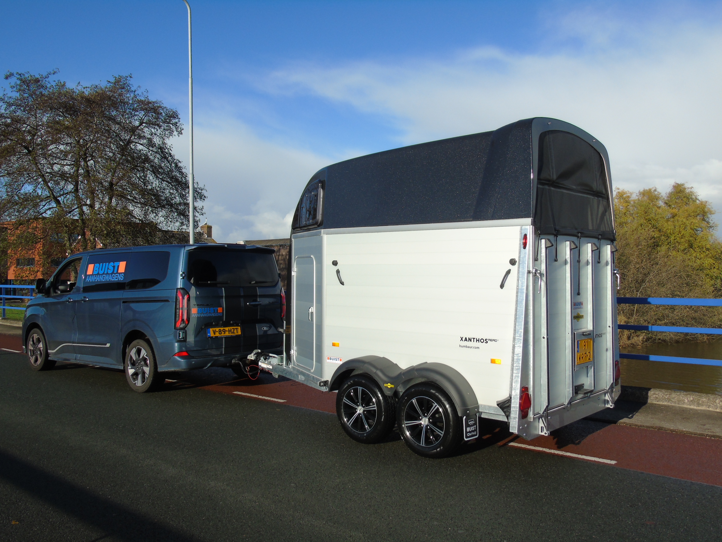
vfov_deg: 48.2
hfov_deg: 61.7
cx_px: 361
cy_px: 271
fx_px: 605
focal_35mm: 29
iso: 80
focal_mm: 5.2
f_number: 3.6
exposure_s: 1/1000
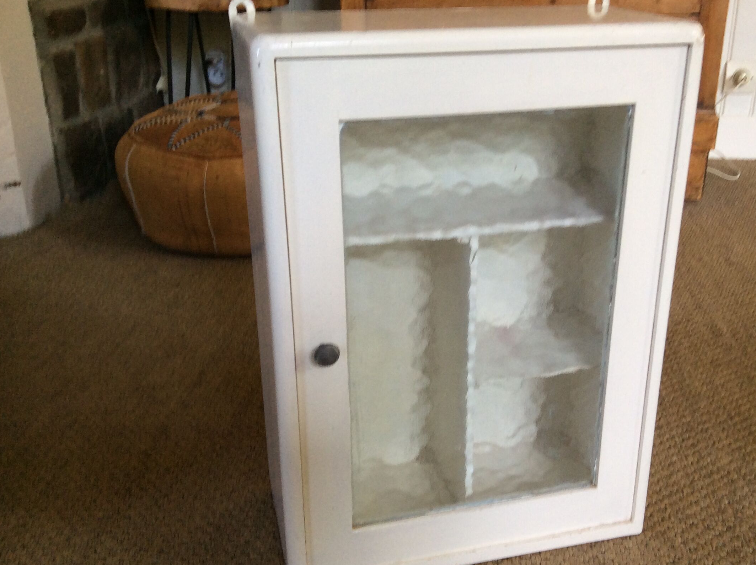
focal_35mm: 39
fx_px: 851
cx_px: 418
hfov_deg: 47.8
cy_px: 308
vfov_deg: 36.7
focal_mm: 3.3
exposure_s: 1/25
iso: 64
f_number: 2.4
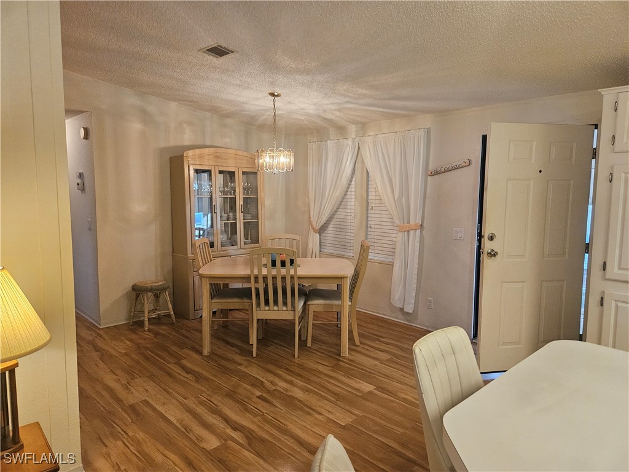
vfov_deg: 58.9
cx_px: 314
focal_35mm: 23
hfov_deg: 73.9
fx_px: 418
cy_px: 236
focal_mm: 5.4
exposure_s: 1/120
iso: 500
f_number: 1.8
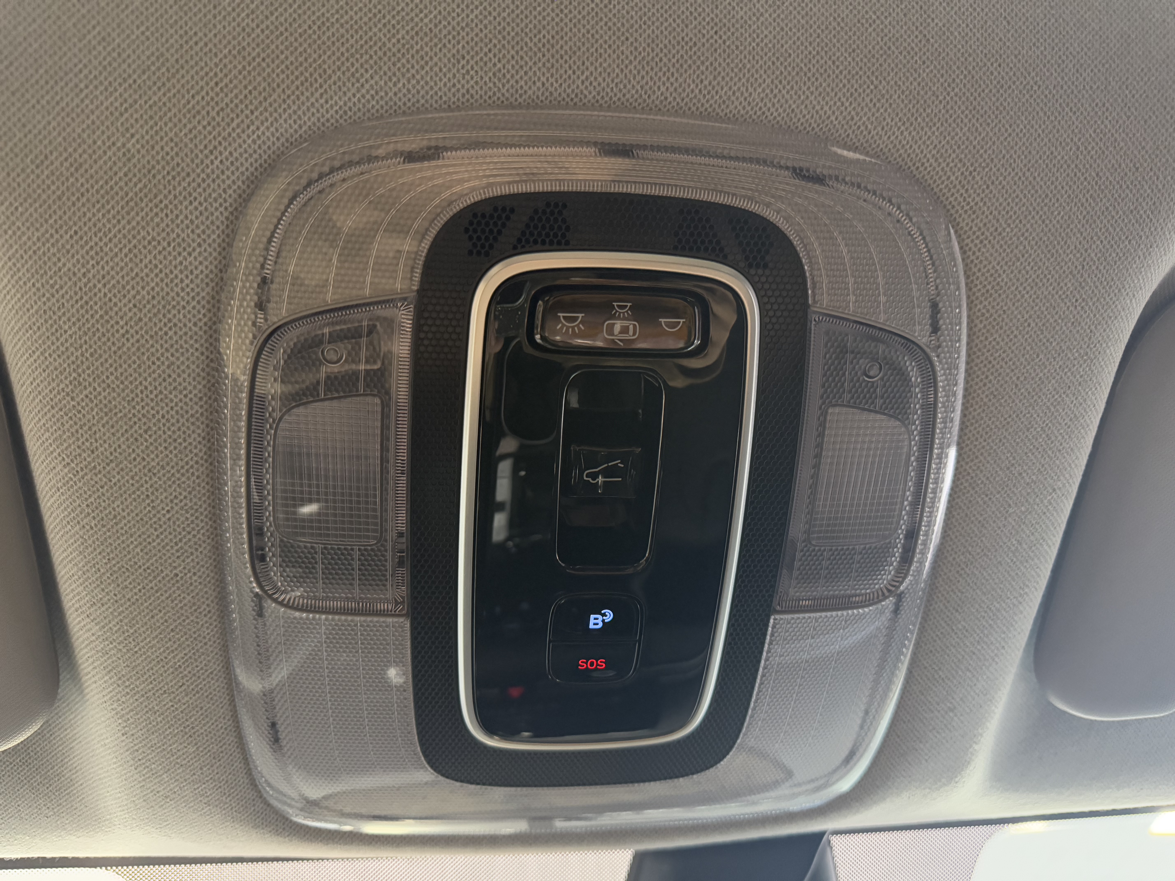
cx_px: 588
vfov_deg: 56.8
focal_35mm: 24
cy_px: 440
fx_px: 815
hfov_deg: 71.6
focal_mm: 6.76
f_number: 1.78
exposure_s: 1/40
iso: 1000
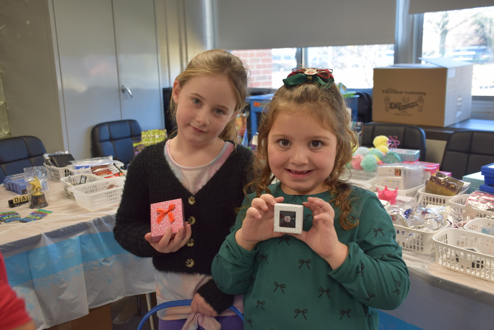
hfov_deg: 55.1
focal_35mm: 34
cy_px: 165
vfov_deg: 38.4
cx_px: 247
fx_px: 473
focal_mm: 23
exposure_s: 1/60
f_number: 4
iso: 400
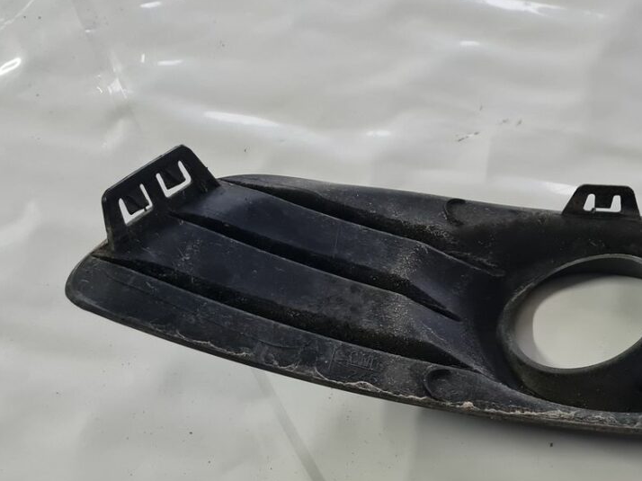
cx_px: 485
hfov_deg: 36.6
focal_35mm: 51
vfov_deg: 28.4
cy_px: 323
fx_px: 946
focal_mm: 5.4
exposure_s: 1/50
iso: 500
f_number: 1.8
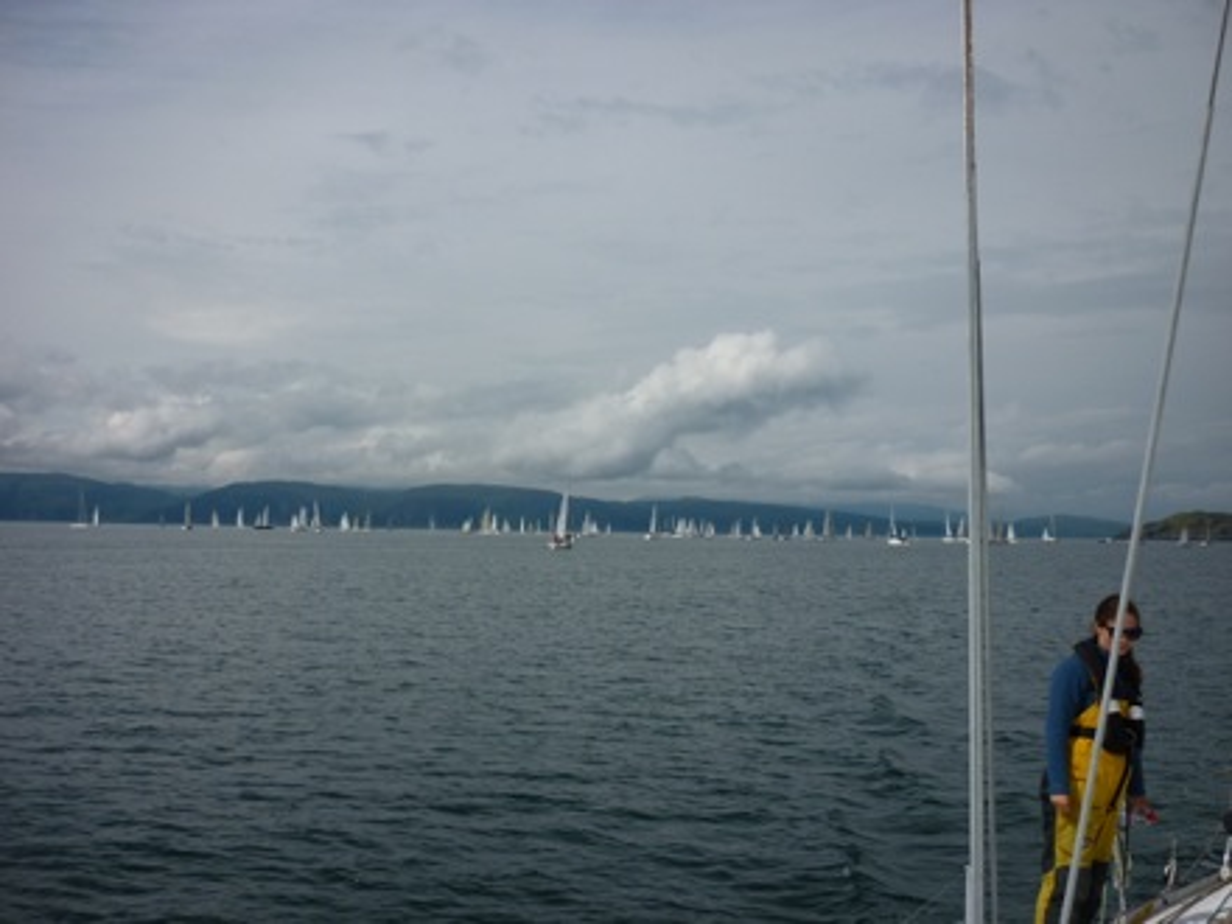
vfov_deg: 42.9
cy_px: 462
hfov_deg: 55.4
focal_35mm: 33
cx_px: 616
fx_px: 1174
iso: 80
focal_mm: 5.5
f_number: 8
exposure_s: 1/500
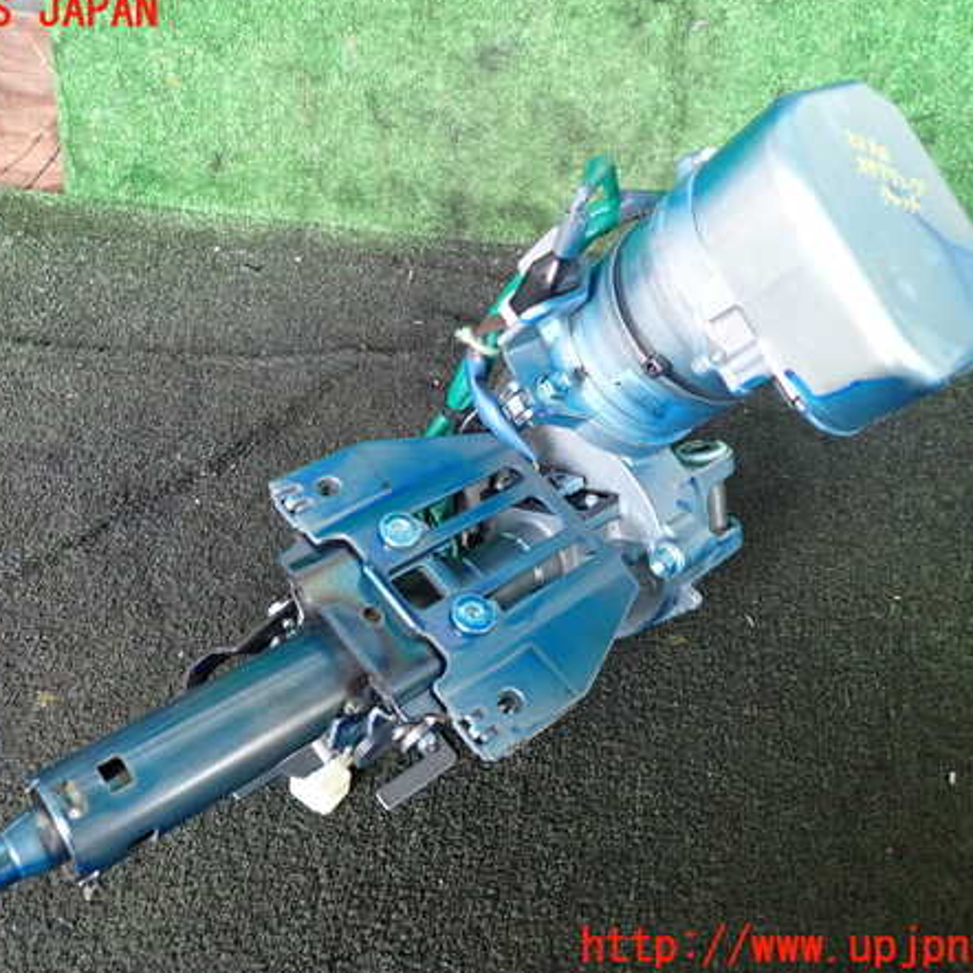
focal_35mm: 30
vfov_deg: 54.0
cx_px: 418
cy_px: 480
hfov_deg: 53.9
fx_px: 954
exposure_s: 1/30
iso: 400
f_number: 2
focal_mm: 4.5
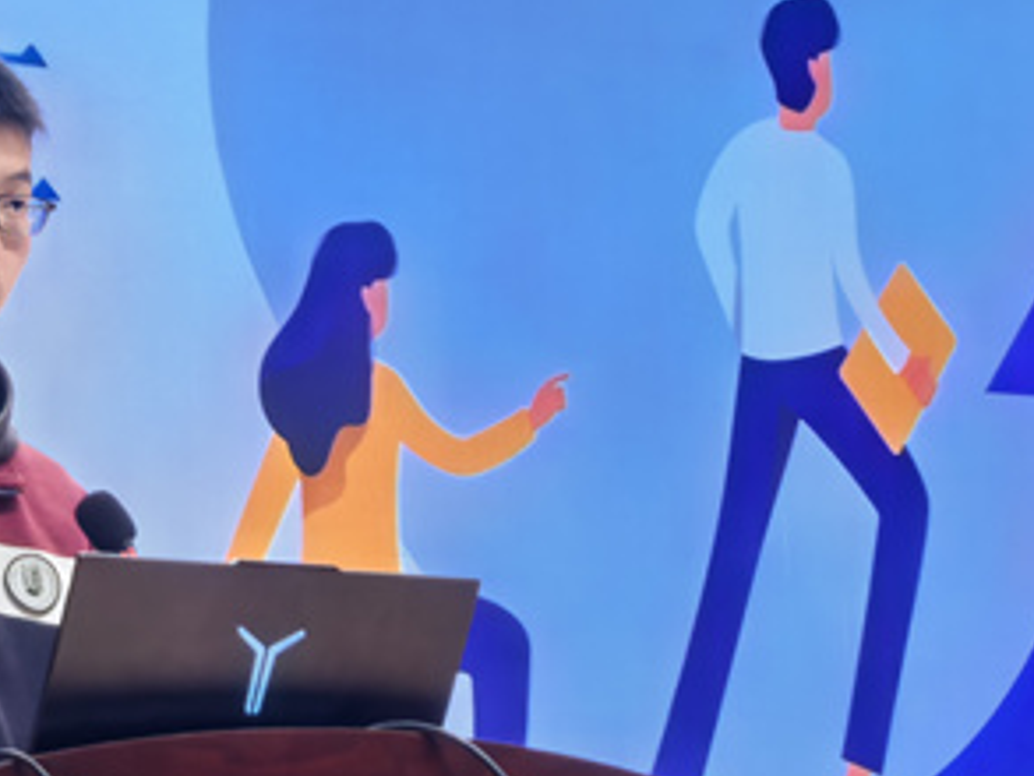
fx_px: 4961
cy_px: 353
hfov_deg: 11.8
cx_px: 102
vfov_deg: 8.9
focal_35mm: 166
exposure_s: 1/60
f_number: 4
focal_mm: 5.75
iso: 160
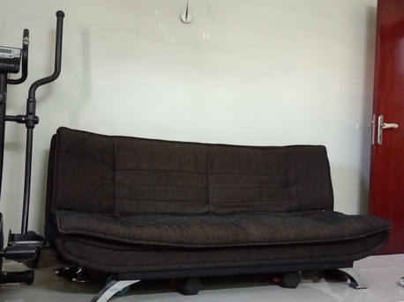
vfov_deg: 38.6
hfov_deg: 50.2
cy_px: 151
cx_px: 202
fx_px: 432
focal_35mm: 37
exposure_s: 1/20
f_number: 1.8
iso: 763
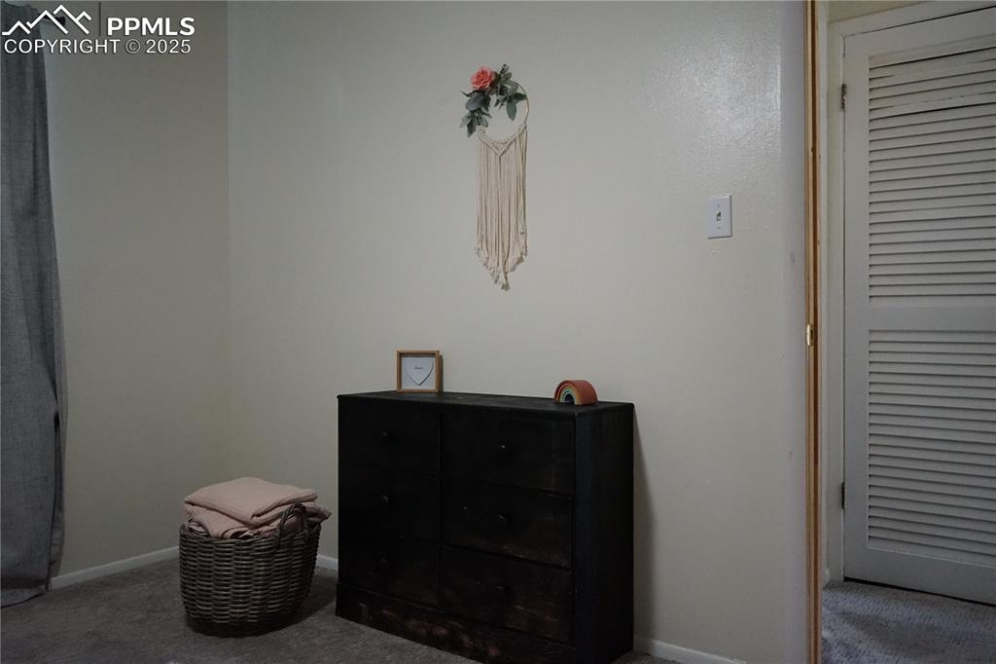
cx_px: 498
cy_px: 332
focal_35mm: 28
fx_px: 774
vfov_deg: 46.4
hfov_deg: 65.5
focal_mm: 28
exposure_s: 1/160
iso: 6400
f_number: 3.5
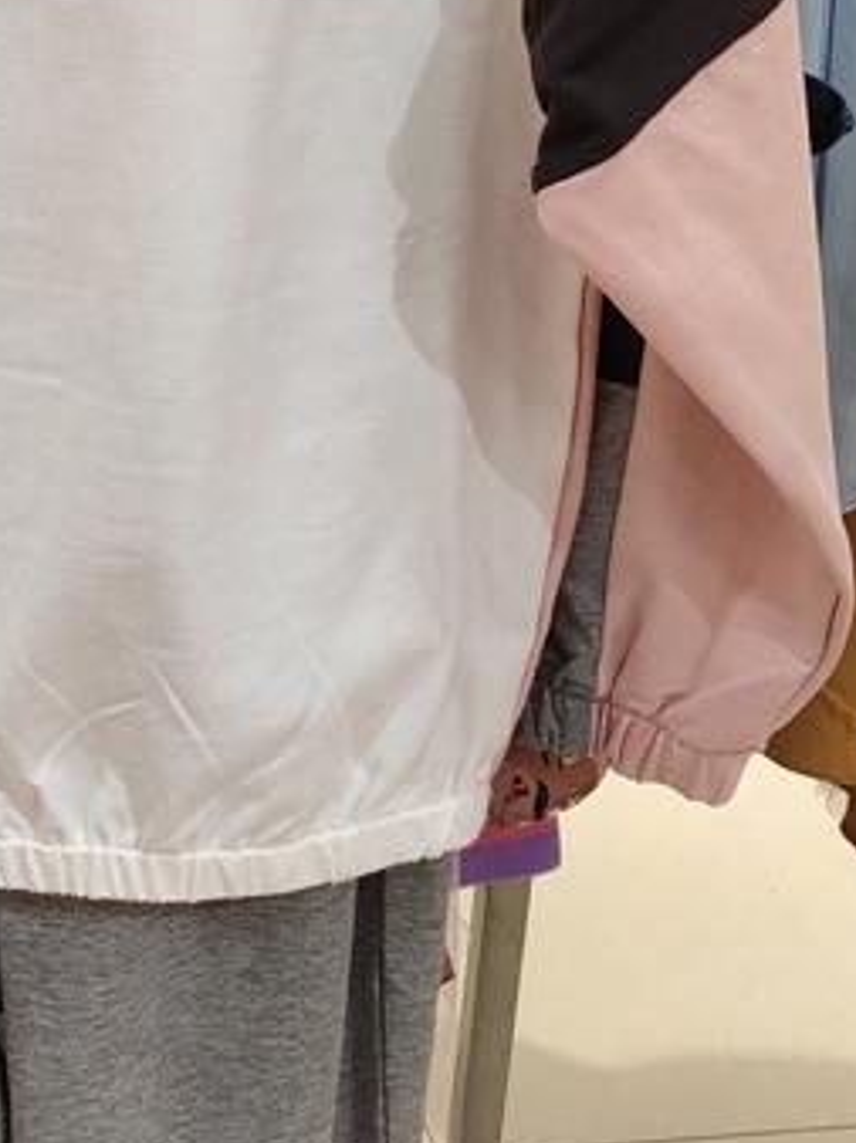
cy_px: 313
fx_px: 2839
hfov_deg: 16.8
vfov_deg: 22.6
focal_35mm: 86
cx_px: 3
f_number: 1.8
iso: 82
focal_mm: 4.27
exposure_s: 1/100
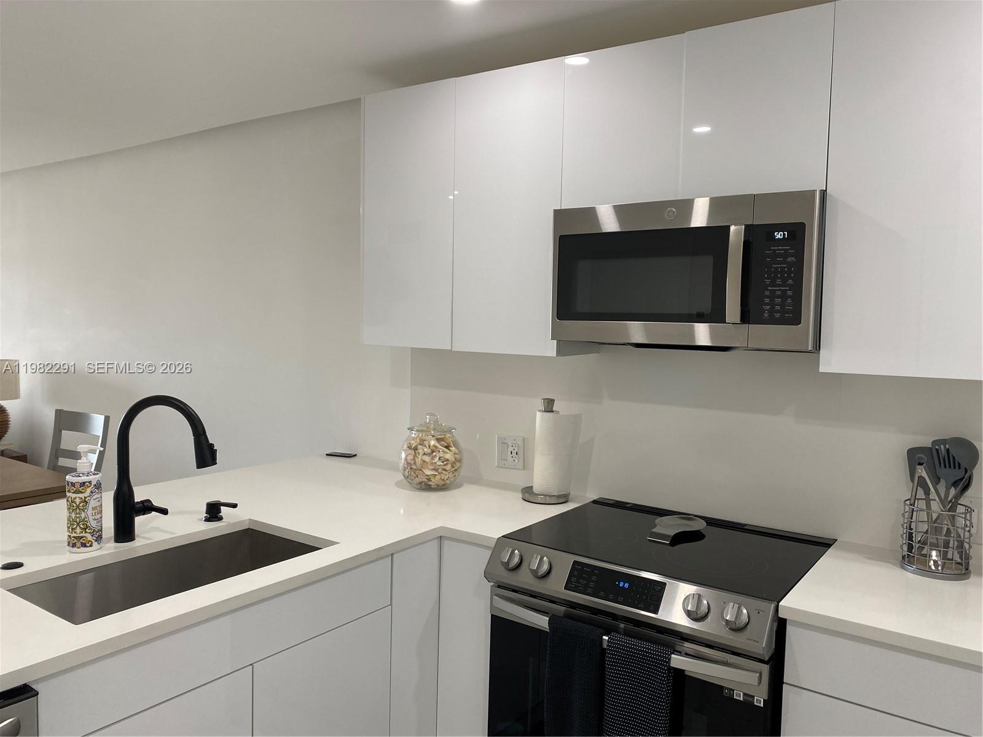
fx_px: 738
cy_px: 368
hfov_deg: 67.3
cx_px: 492
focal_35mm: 26
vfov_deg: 53.1
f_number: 1.8
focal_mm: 4.25
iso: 100
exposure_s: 1/120
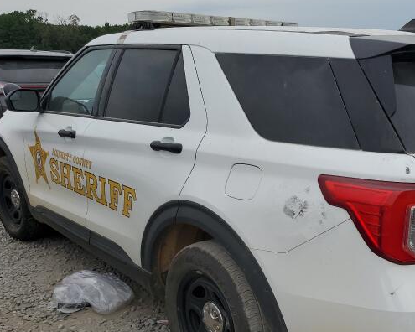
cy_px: 228
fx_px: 504
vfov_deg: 36.0
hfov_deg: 43.7
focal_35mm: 41
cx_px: 298
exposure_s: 1/3333
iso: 50
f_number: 1.5
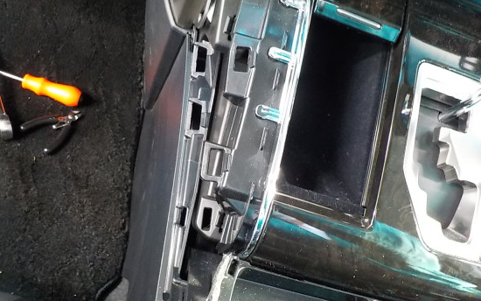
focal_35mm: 37
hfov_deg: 52.7
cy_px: 149
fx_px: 485
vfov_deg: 34.5
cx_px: 248
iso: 560
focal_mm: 4.1
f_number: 3.3
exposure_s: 1/8
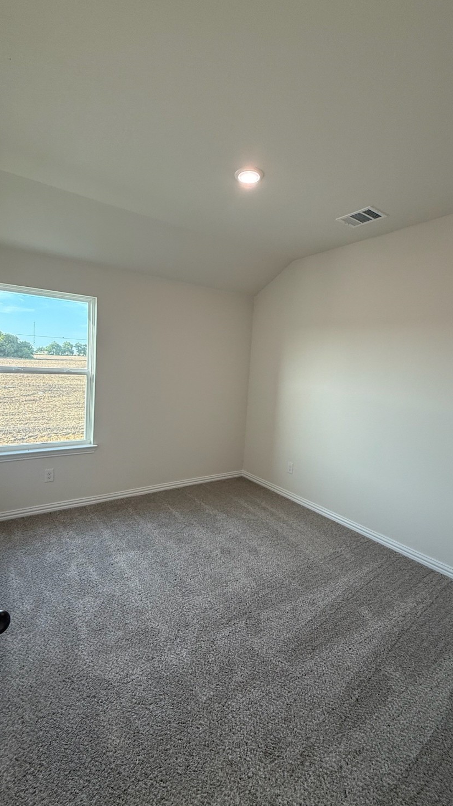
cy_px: 394
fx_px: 342
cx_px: 218
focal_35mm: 16
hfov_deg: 67.1
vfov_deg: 99.3
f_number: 2.2
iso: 160
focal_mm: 2.22
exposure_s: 1/120
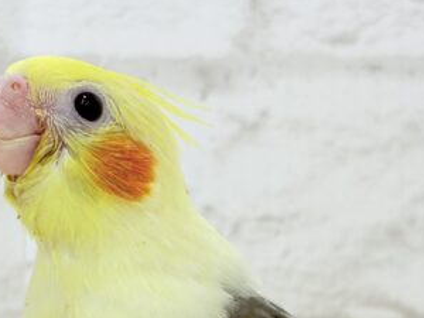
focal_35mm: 111
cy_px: 310
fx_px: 1360
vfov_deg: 13.2
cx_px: 229
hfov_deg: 17.7
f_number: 1.6
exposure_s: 1/50
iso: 32
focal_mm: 5.96
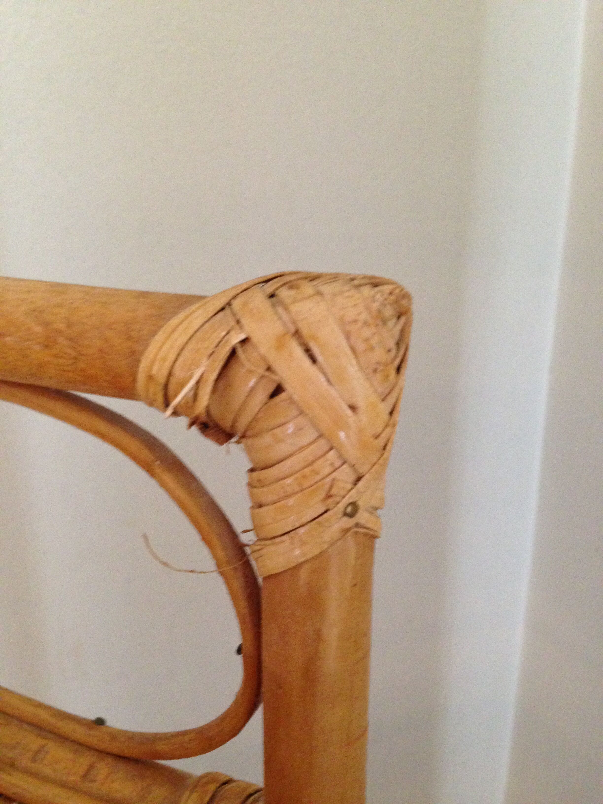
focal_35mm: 33
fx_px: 766
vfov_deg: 55.4
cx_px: 302
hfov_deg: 42.9
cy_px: 402
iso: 400
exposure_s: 1/15
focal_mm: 4.12
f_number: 2.4
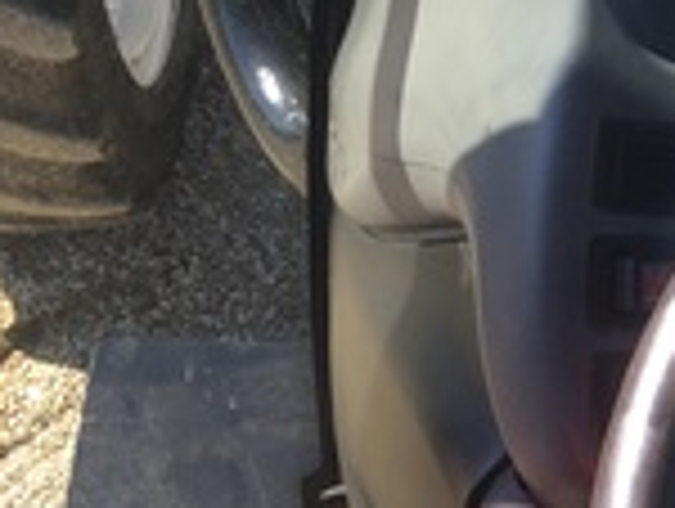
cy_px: 450
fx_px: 2070
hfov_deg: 16.1
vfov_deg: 13.9
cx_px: 1150
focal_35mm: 106
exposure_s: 1/300
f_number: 2.2
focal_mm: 4.15
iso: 25
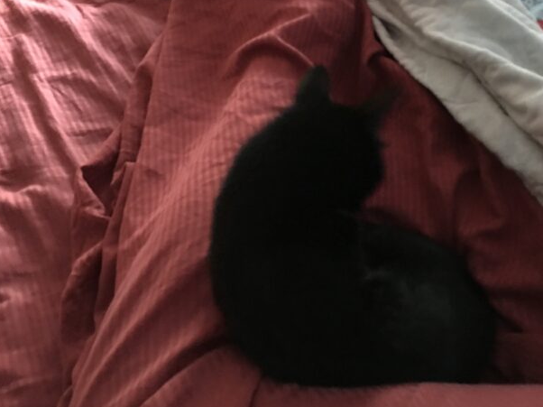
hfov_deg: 50.1
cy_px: 153
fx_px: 580
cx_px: 298
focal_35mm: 37
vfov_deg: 38.4
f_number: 2.2
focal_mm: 4.15
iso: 160
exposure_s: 1/4
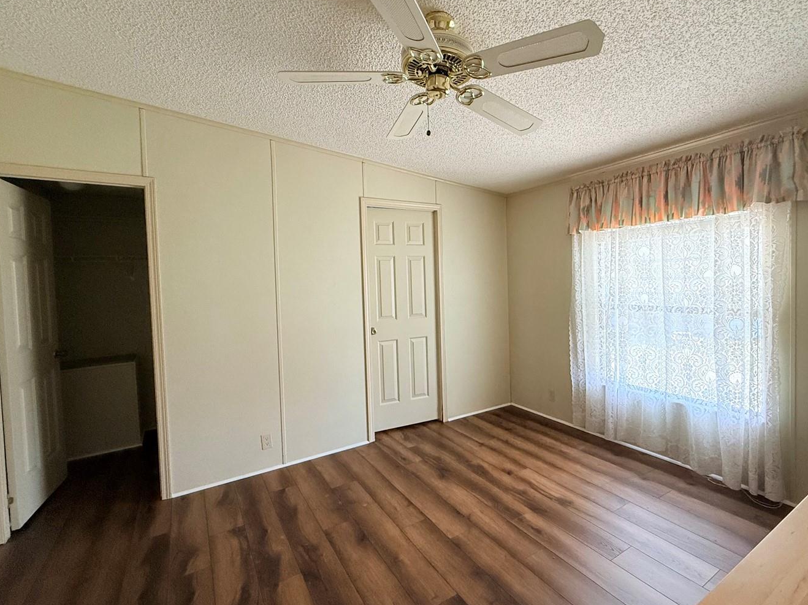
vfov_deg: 74.7
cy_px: 290
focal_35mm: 17
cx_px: 445
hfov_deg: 90.7
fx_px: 397
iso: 320
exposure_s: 1/96
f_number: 2.2
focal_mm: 2.22
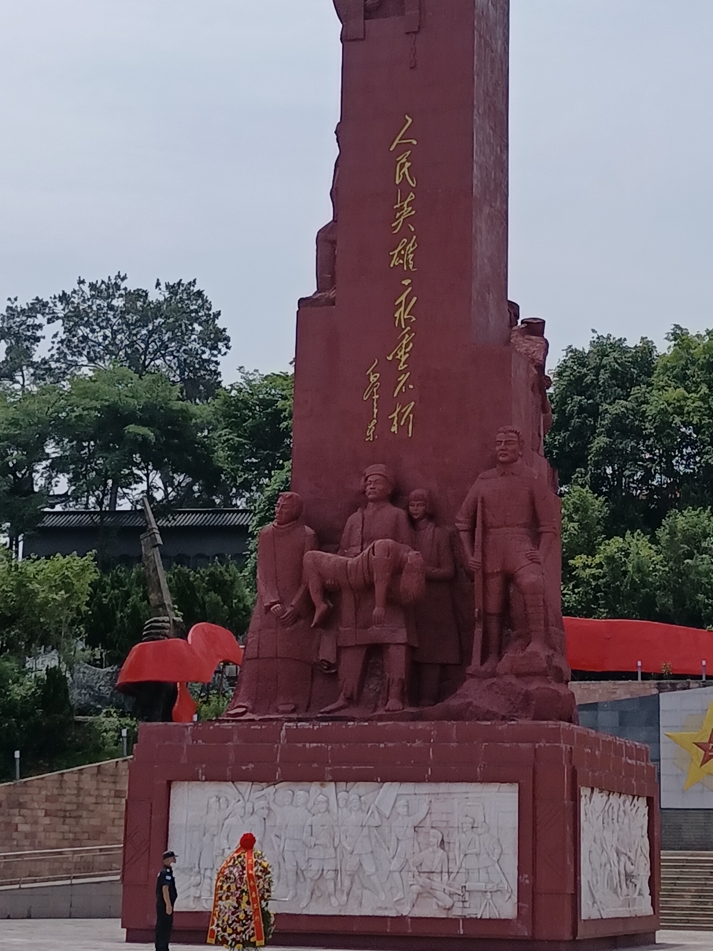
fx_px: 2087
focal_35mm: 76
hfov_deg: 19.3
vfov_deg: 25.6
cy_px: 363
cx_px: 448
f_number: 1.8
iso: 104
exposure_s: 1/3021
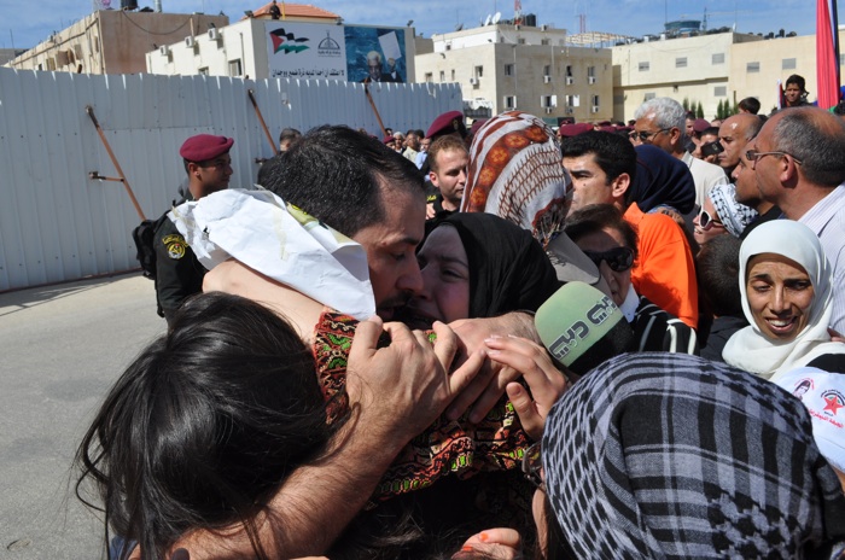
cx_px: 422
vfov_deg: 43.4
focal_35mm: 30
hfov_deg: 62.0
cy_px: 280
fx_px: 703
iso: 200
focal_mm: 20
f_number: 10
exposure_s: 1/400
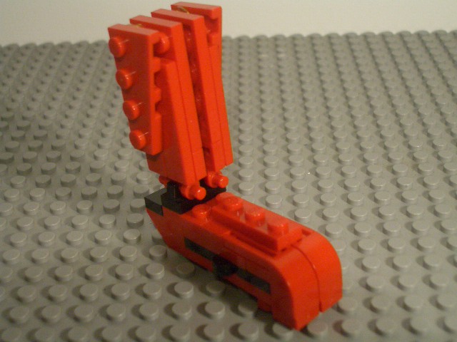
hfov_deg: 31.2
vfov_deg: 23.7
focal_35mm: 62
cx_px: 228
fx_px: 819
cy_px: 171
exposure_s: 1/80
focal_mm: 10.2
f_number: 3.5
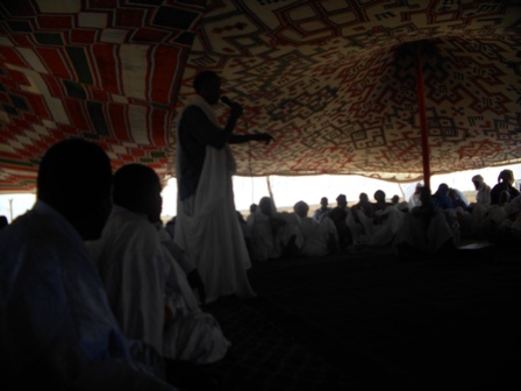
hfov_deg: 15.2
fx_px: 1957
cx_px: 260
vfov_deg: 11.4
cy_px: 196
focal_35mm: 130
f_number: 6.5
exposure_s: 1/500
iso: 80
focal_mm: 23
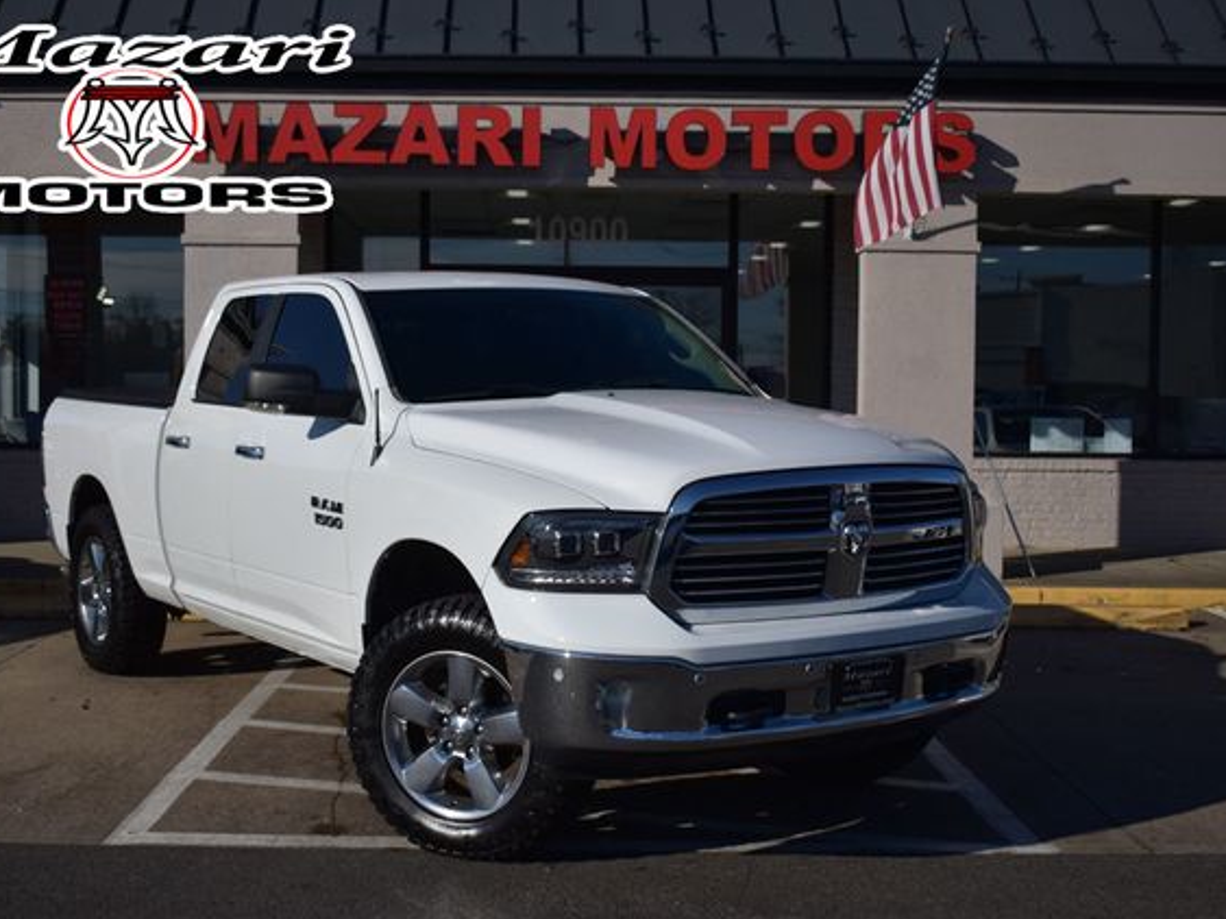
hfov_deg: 40.0
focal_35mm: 48
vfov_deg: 30.5
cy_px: 460
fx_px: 1684
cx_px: 564
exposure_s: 1/4000
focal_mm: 29
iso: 180
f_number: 4.2
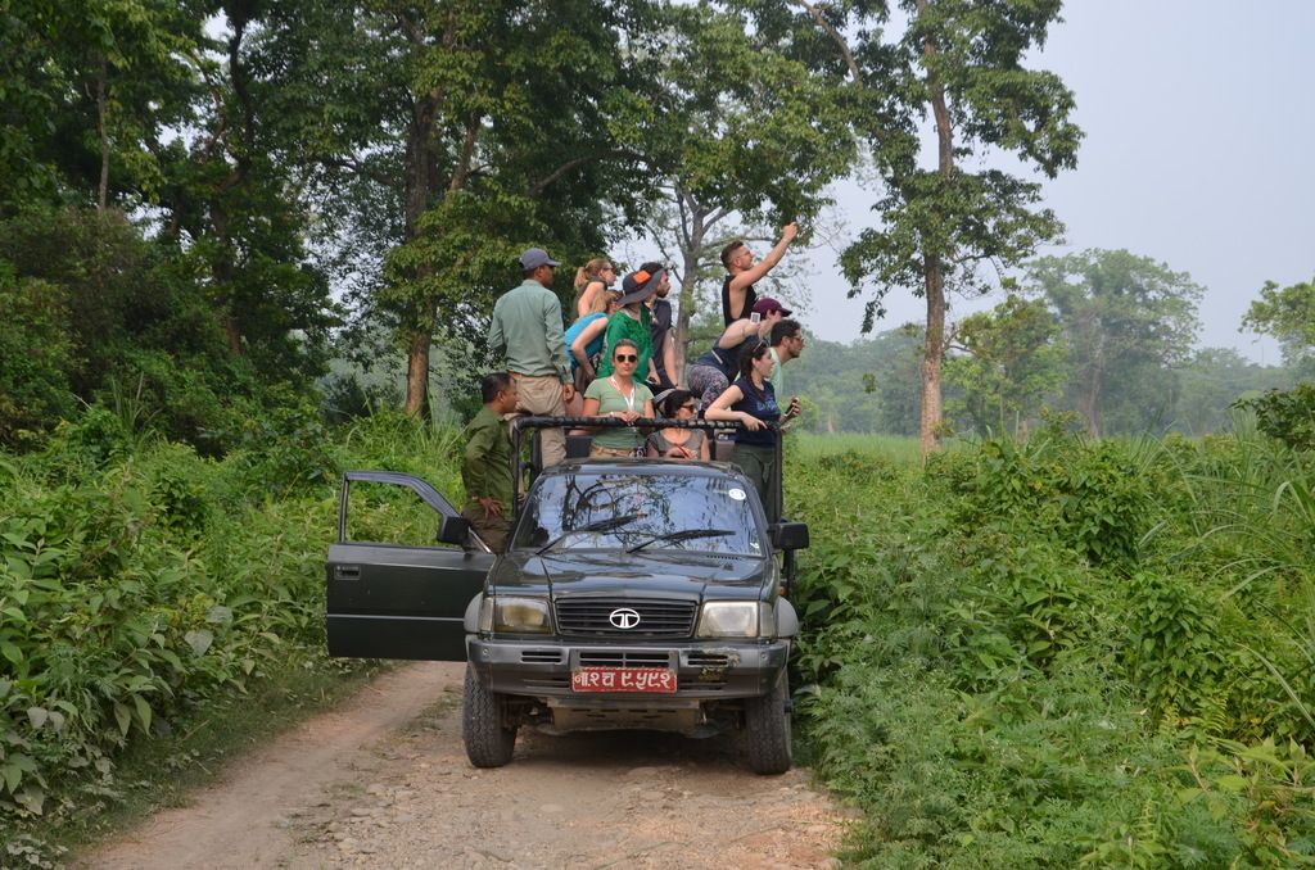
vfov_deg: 22.5
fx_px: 2187
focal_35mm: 60
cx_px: 658
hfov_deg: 33.5
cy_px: 435
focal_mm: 40
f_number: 8
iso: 200
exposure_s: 1/250
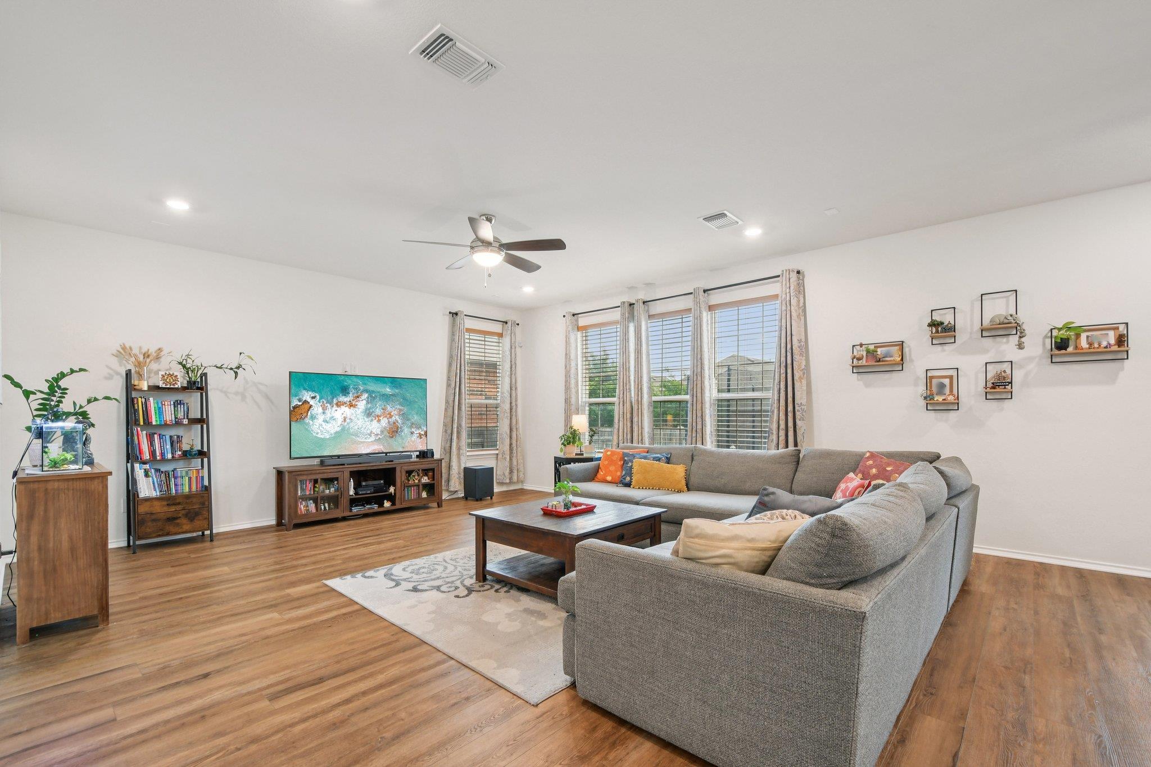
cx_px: 576
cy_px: 384
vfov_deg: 77.3
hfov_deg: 100.4
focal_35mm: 15
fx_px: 480
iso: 400
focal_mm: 10
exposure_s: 1/20
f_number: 8
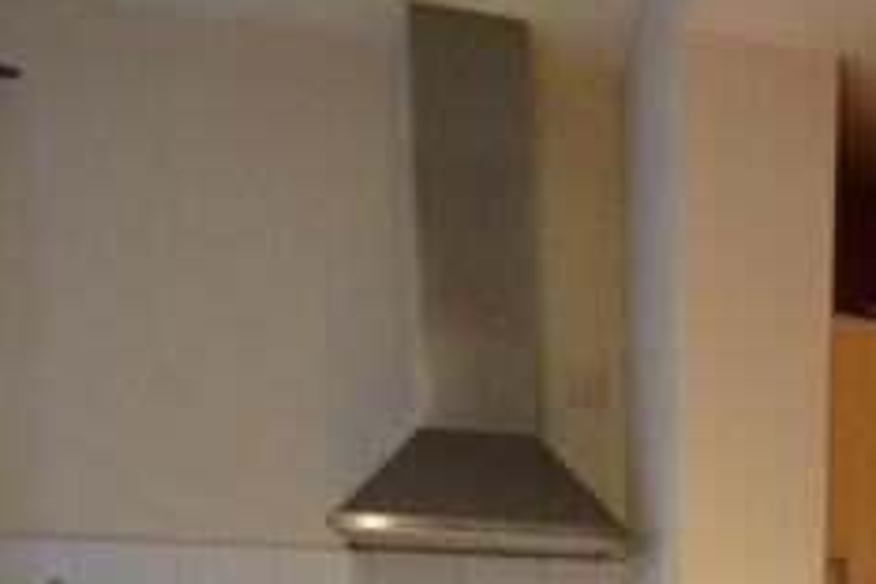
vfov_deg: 26.0
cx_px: 863
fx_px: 1022
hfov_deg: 40.9
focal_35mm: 42
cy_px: 807
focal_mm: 10
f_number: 3.5
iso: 3200
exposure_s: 1/50
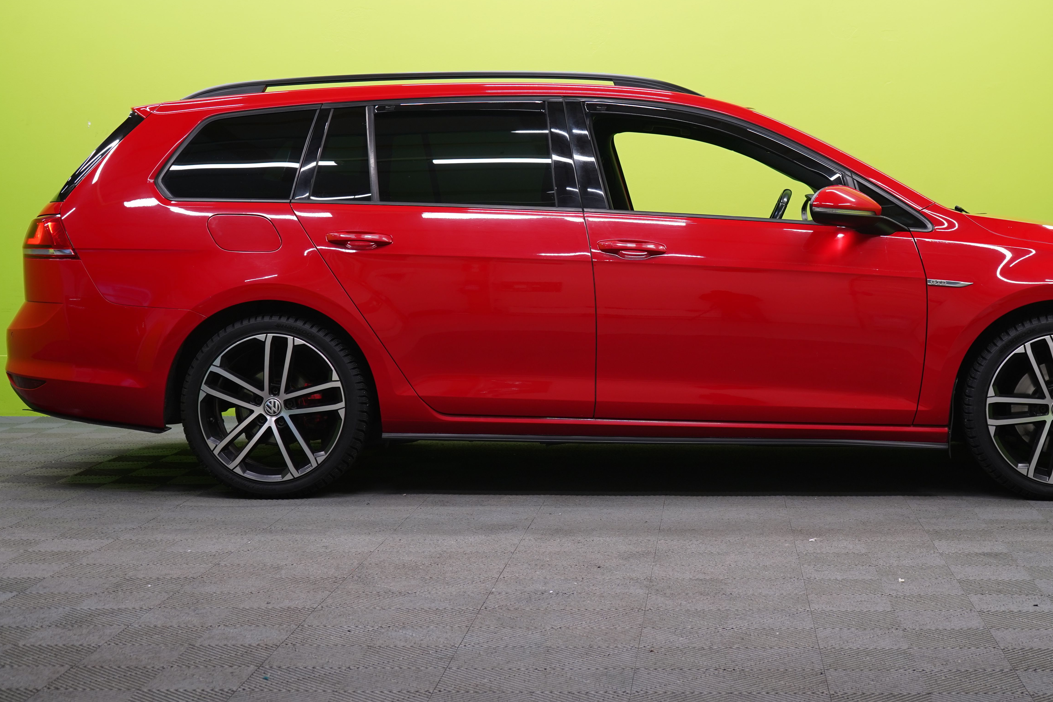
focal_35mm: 64
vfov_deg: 21.2
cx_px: 660
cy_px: 251
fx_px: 1872
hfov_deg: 31.3
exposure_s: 1/25
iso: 400
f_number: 5.6
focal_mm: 49
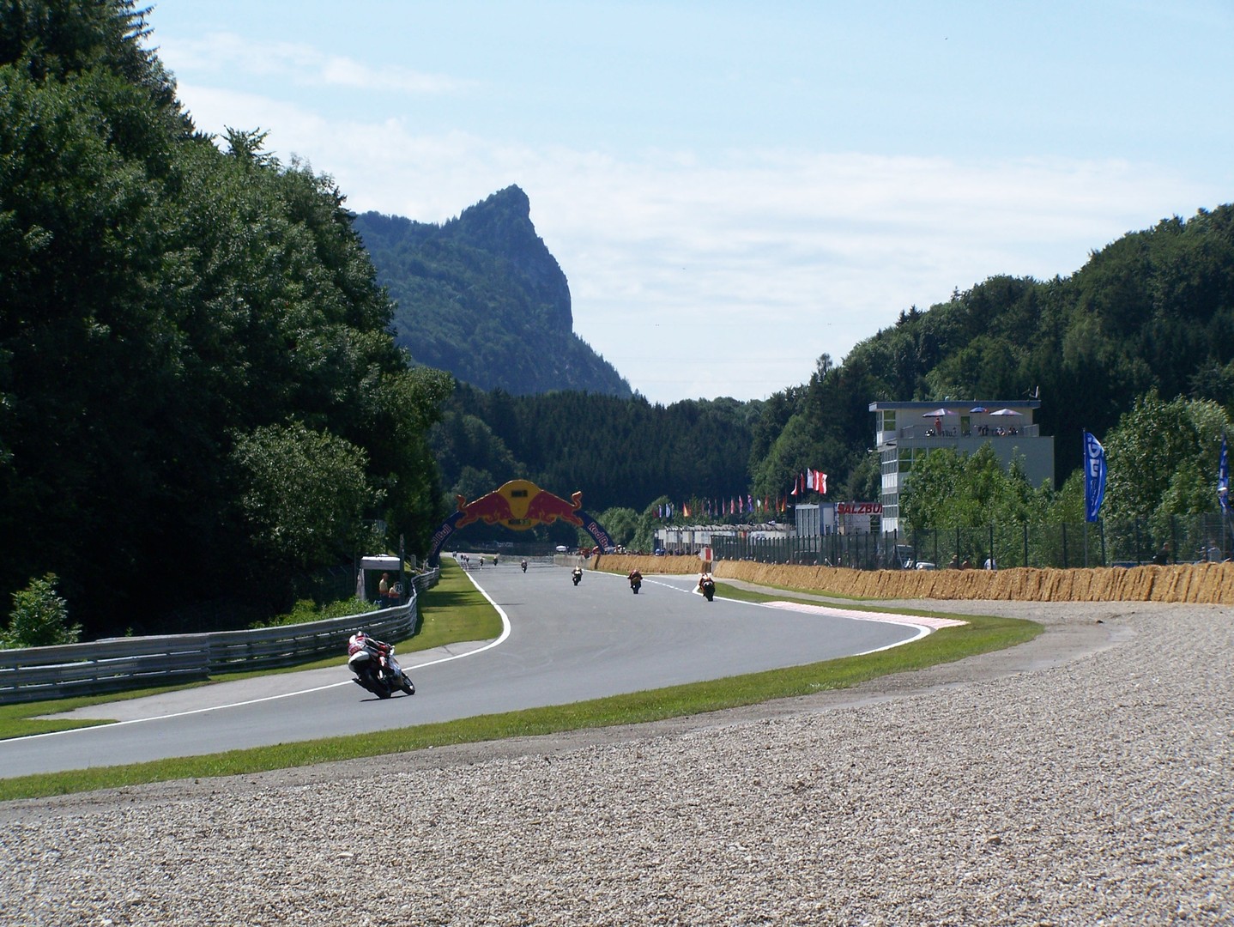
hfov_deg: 18.7
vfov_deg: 14.1
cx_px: 617
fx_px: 3745
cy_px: 464
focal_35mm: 105
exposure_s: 1/800
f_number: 6.3
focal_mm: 17.5
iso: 100
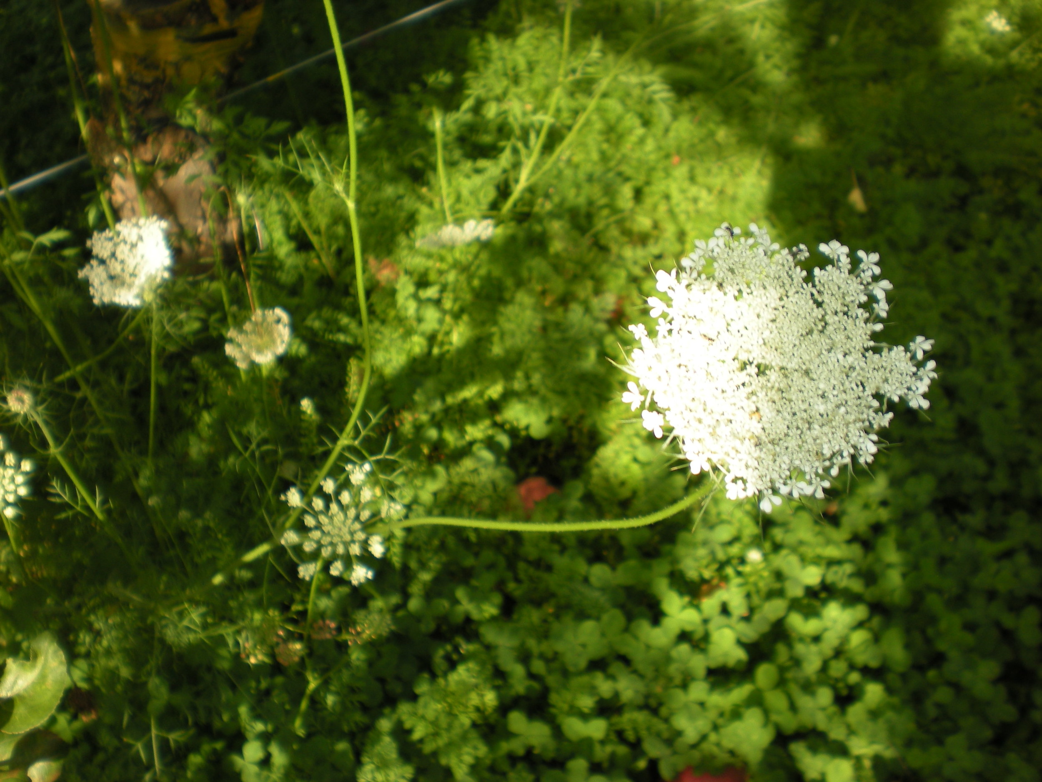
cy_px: 391
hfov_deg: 49.0
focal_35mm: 38
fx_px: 1144
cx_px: 521
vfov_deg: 37.7
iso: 64
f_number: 4.6
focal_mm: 6.3
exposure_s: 1/230
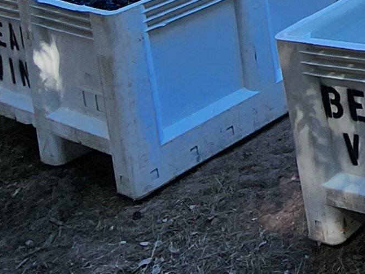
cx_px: 592
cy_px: -215
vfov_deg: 16.1
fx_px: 822
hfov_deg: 20.3
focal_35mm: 78
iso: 50
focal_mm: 2.2
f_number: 2.2
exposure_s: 1/514
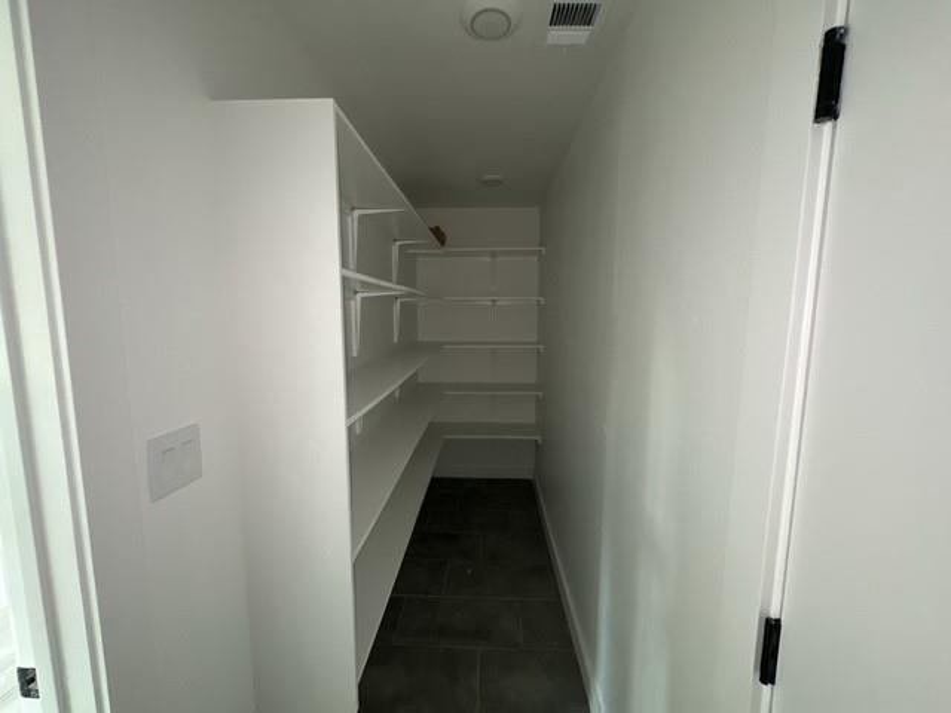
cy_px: 356
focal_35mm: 14
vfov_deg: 85.7
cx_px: 476
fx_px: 385
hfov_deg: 102.1
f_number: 2.2
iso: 1250
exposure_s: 1/59
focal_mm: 2.22
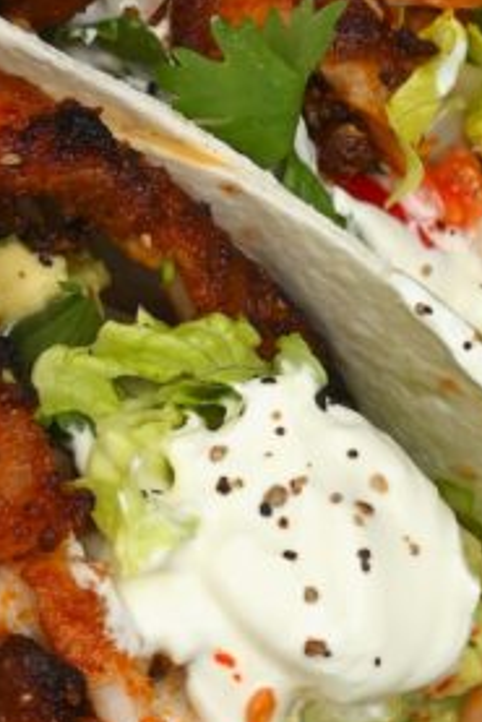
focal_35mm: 388
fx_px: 7782
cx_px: 25
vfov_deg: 5.3
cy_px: 341
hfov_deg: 3.5
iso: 200
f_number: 20
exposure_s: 1/13
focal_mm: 105
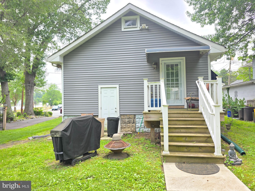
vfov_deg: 58.9
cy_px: 96
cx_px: 128
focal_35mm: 23
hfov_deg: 73.9
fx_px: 169
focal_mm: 6.3
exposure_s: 1/1484
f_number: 1.7
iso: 80
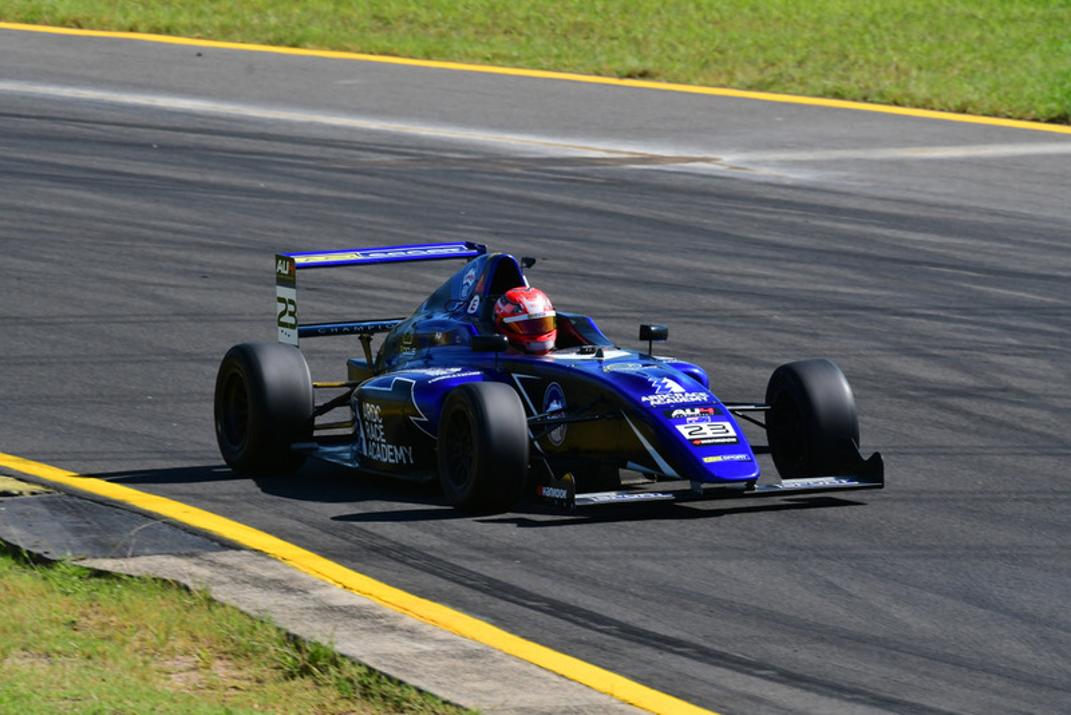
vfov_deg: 2.5
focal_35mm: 555
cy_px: 358
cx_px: 536
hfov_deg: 3.7
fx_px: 16516
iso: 400
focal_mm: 370
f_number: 11
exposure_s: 1/500
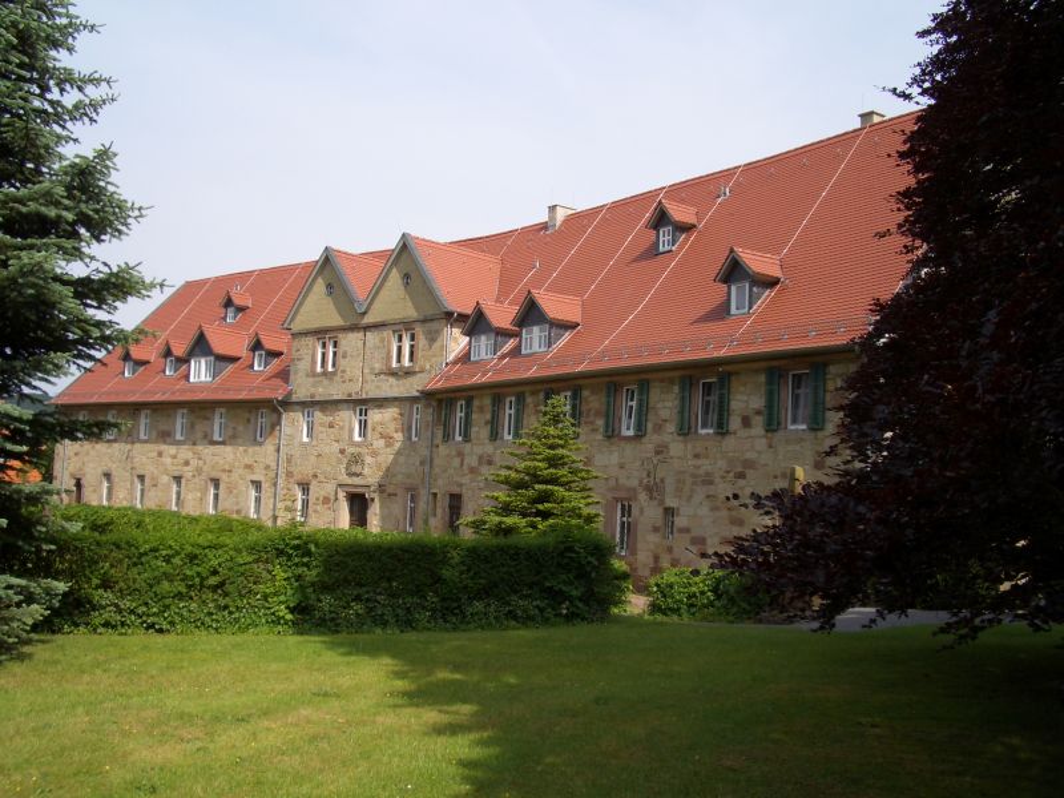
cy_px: 399
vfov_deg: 40.7
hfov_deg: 52.6
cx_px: 532
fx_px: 1076
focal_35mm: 35
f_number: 4.3
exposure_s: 1/400
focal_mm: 5.8
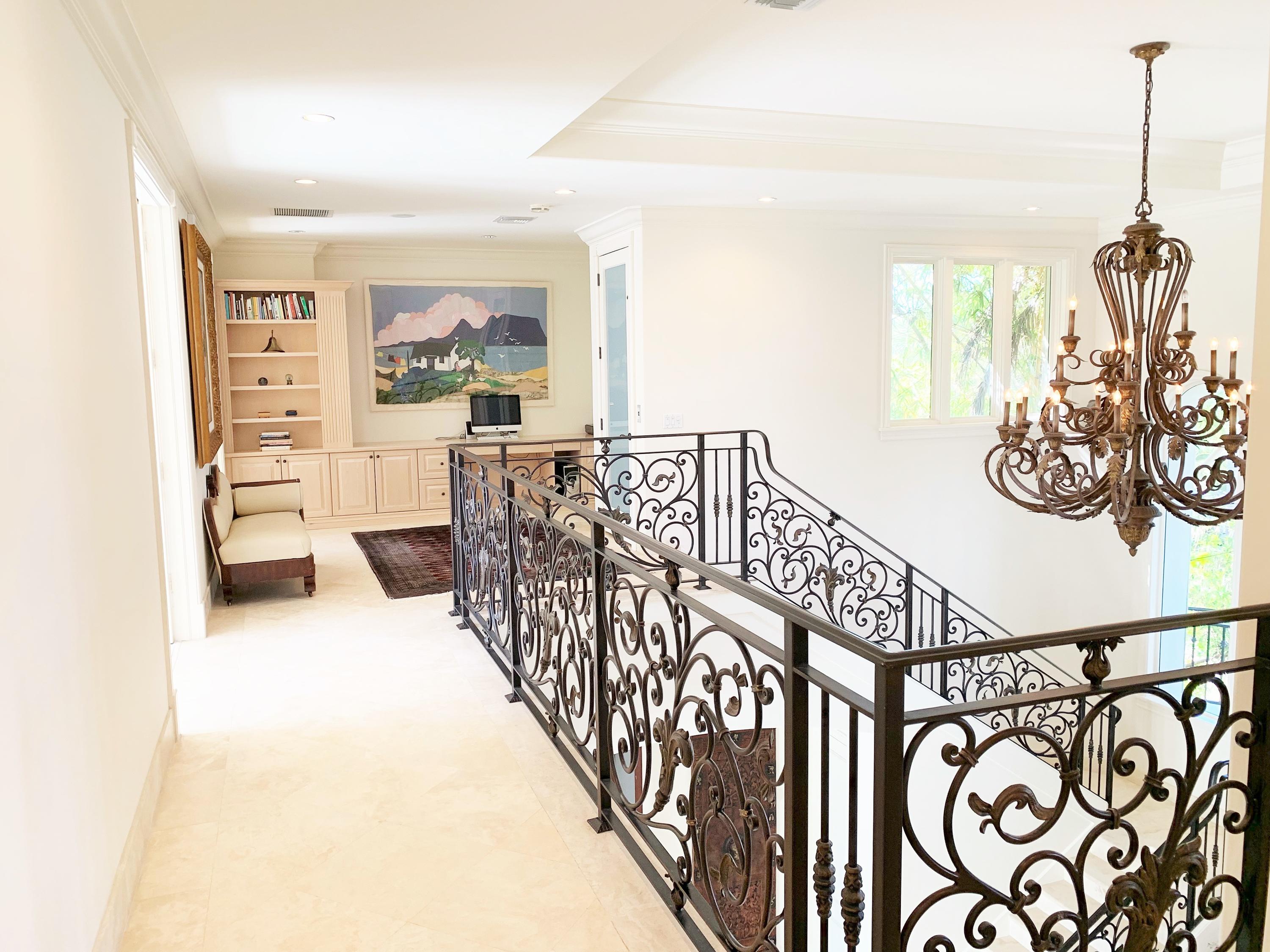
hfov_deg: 67.3
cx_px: 635
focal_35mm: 26
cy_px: 476
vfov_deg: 53.1
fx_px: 954
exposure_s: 1/120
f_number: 1.8
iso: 80
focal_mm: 4.25
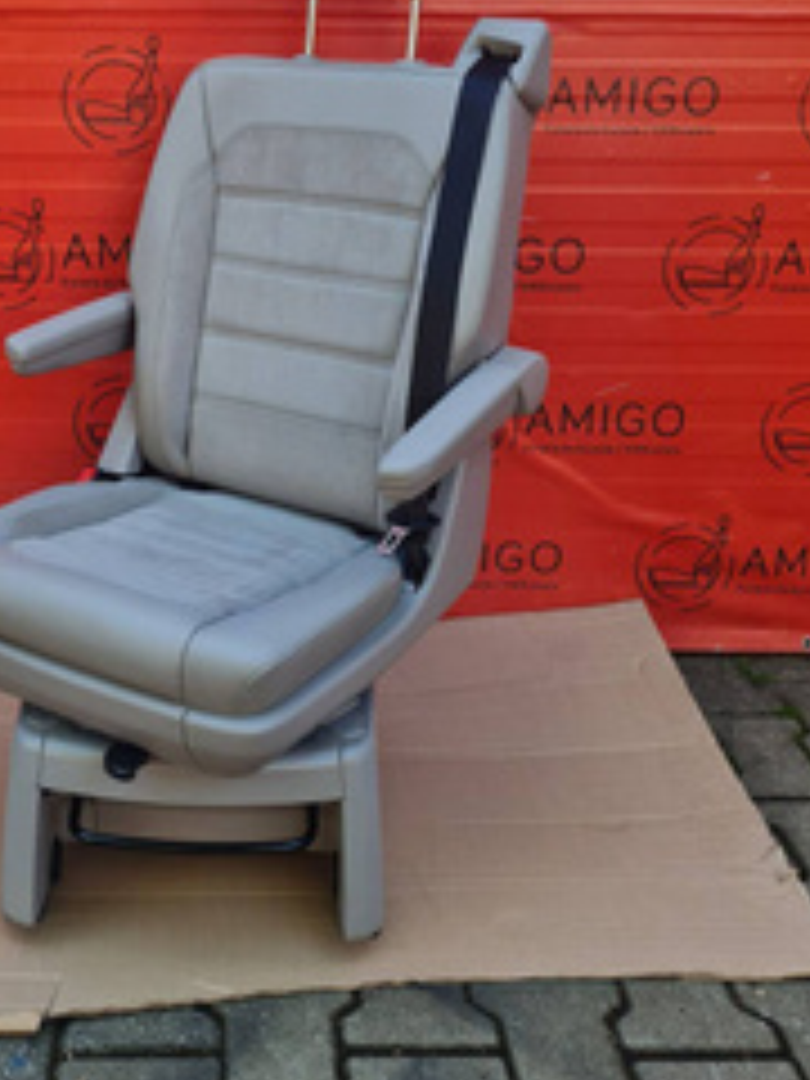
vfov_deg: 46.8
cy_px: 328
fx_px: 1217
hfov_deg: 36.3
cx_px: 243
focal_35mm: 39
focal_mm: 5.4
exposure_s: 1/209
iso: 50
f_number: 1.8
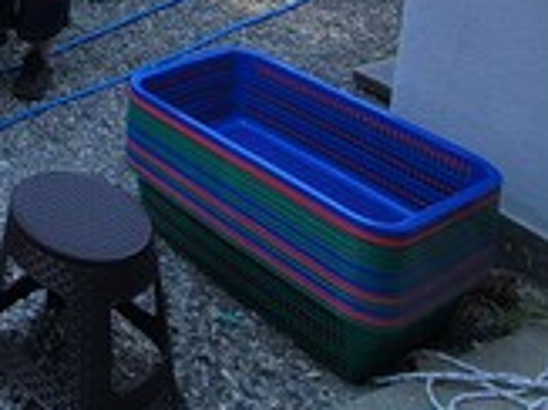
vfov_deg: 22.3
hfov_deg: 28.9
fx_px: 759
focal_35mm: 48
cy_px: -269
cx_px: -229
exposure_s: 1/707
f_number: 2.2
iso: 50
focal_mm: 2.2
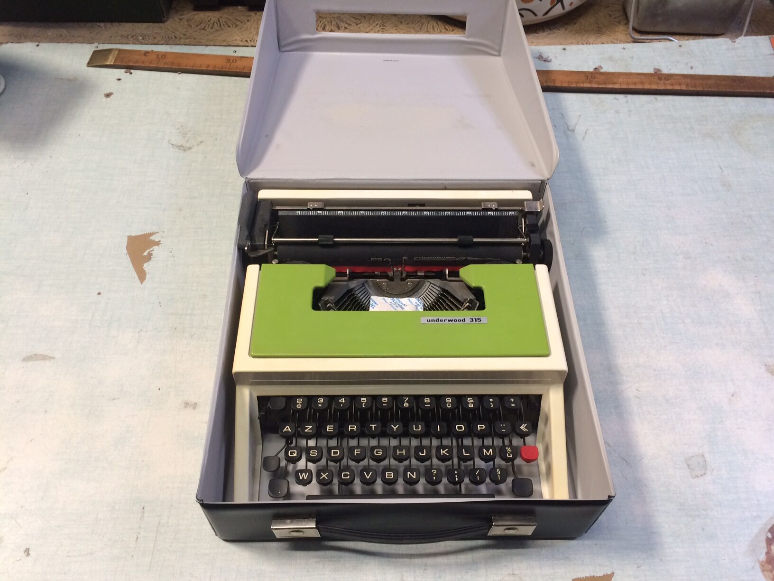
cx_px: 387
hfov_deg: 61.7
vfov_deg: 48.2
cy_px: 290
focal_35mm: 29
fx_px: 648
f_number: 2.2
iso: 64
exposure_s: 1/33
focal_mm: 4.15
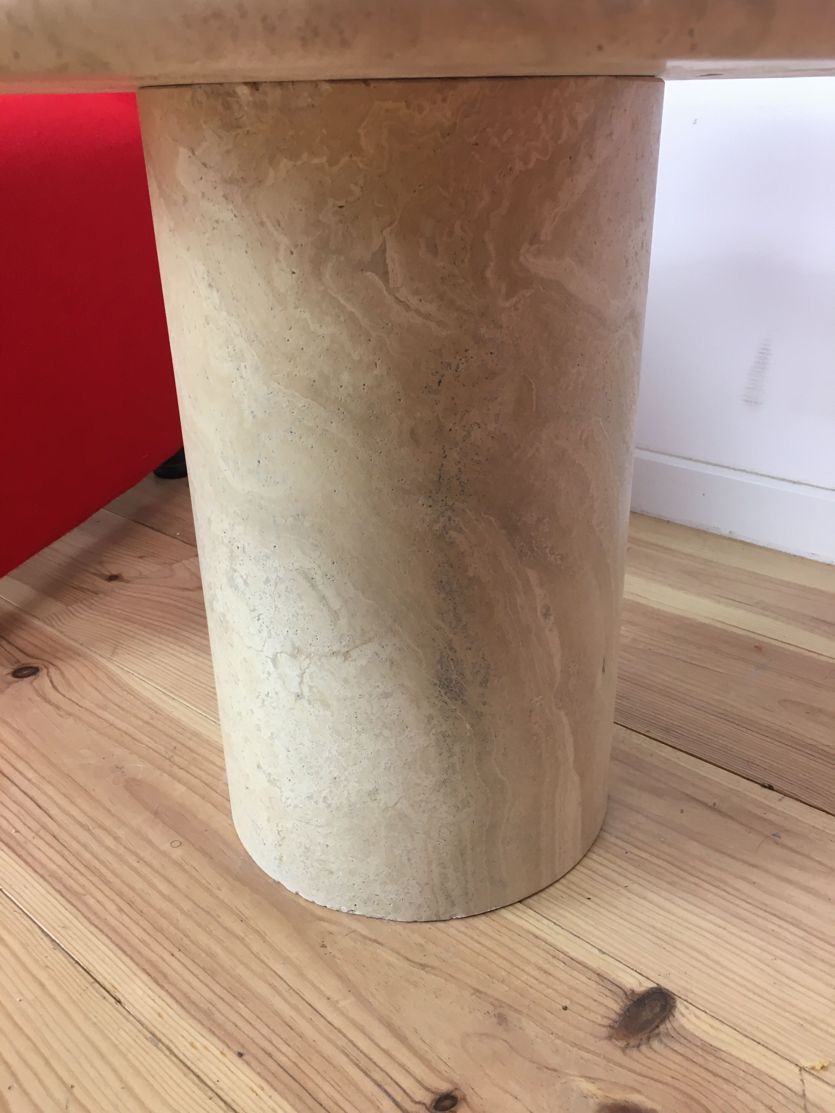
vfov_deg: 61.7
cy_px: 556
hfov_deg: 48.2
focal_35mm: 29
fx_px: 933
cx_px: 418
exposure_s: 1/33
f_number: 2.2
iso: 80
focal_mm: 4.15
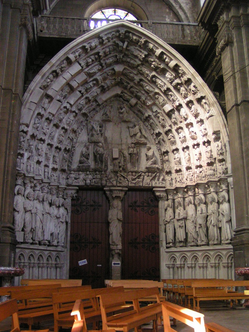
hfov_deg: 37.7
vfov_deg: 49.0
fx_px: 365
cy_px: 166
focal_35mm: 38
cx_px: 124
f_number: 2.8
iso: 400
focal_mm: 5.8
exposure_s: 1/15
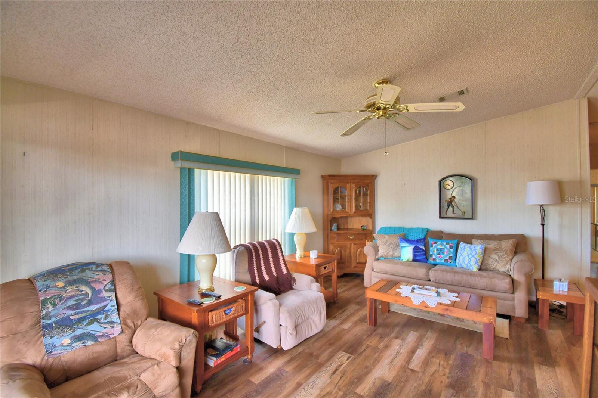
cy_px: 199
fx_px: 249
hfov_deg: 100.4
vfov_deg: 77.3
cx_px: 299
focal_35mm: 15
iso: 400
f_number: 4.5
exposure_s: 1/60
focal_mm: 10
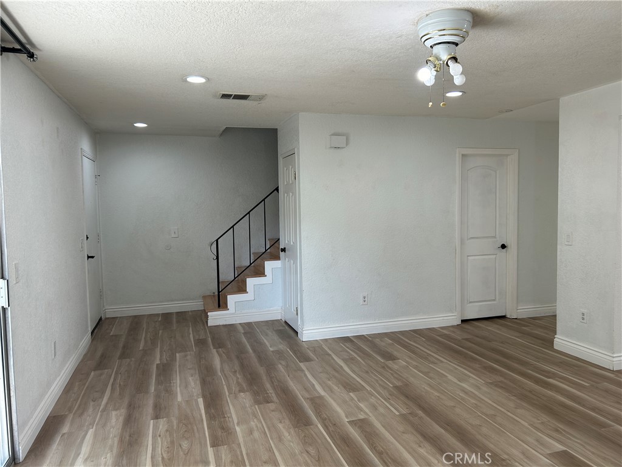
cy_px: 234
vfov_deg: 53.1
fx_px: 467
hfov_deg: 67.3
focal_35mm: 26
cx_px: 311
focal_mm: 5.7
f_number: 1.5
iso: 40
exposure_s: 1/120
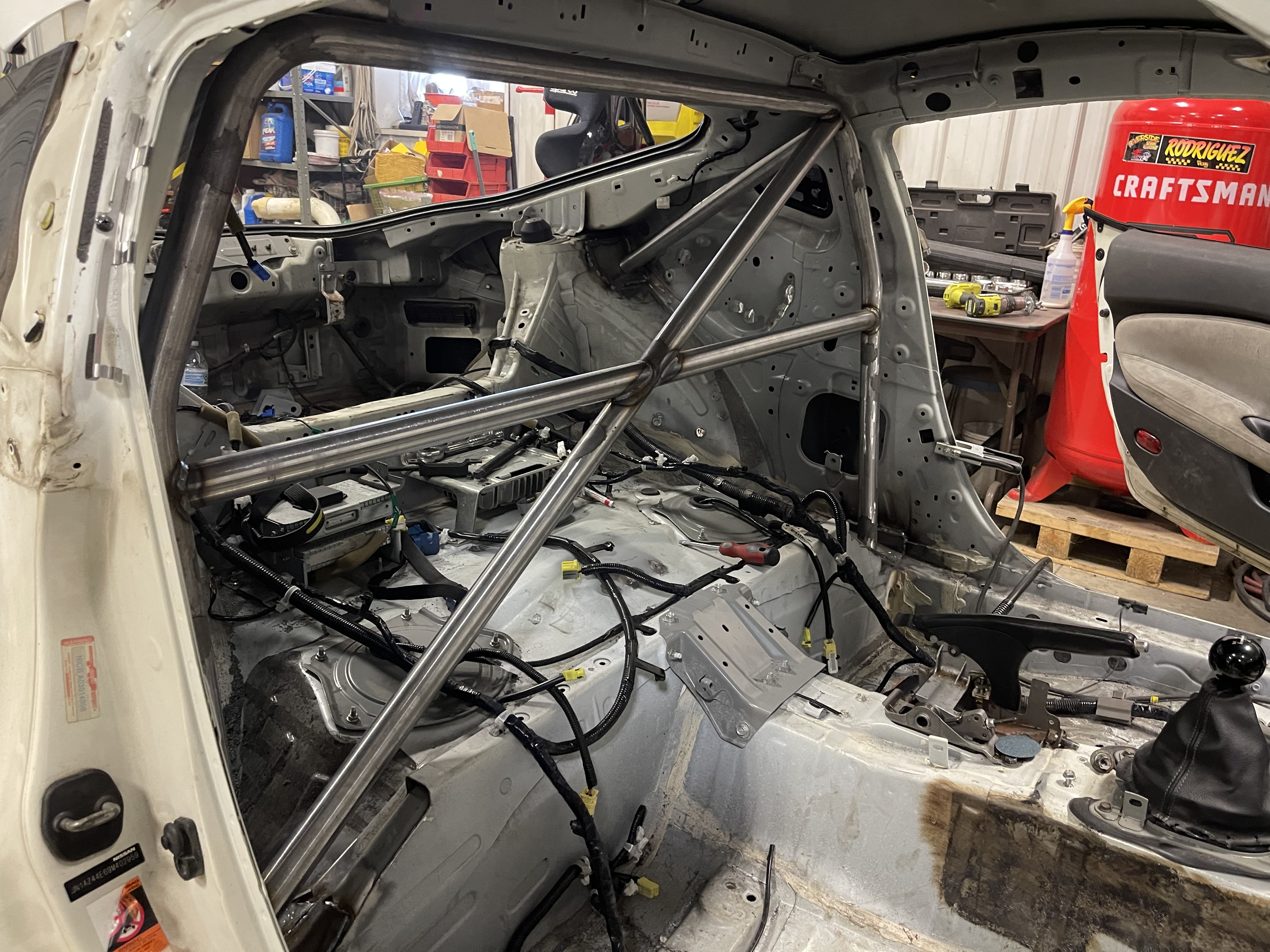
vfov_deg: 54.9
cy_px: 476
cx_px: 635
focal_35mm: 25
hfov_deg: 69.4
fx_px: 917
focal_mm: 5.1
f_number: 1.6
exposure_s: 1/40
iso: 400
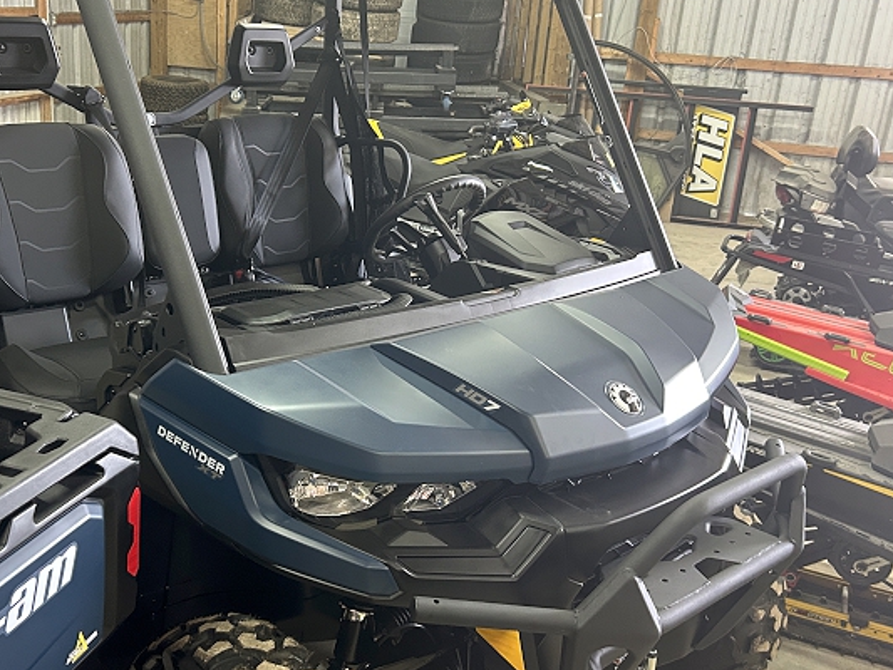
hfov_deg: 47.5
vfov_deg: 36.8
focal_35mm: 39
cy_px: 375
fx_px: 1006
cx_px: 342
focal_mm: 5.7
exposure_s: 1/60
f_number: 1.5
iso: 320
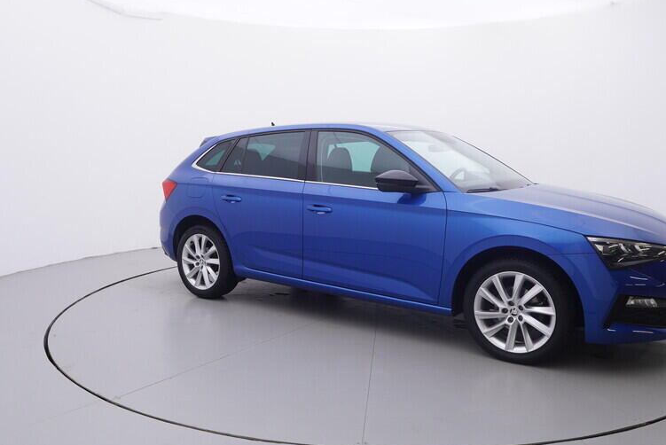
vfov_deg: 42.8
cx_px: 341
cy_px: 222
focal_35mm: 31
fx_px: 568
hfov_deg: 60.8
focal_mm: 15
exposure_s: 1/80
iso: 200
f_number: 5
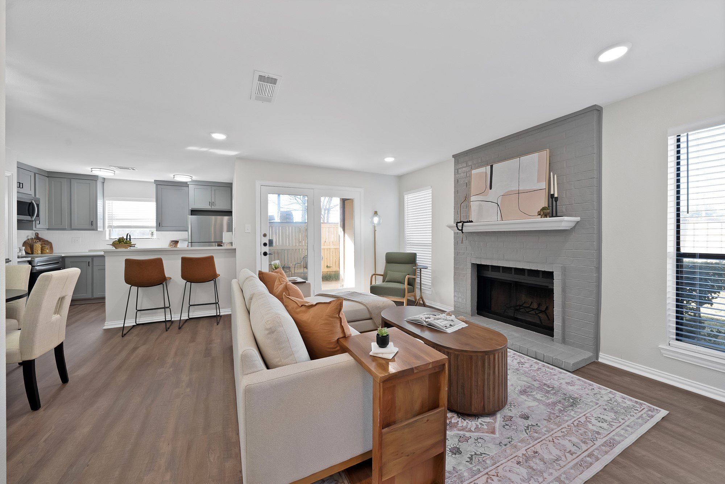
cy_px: 242
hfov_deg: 108.3
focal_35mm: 13
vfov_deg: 85.5
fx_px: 262
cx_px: 362
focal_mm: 13
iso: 640
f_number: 9
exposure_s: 1/4
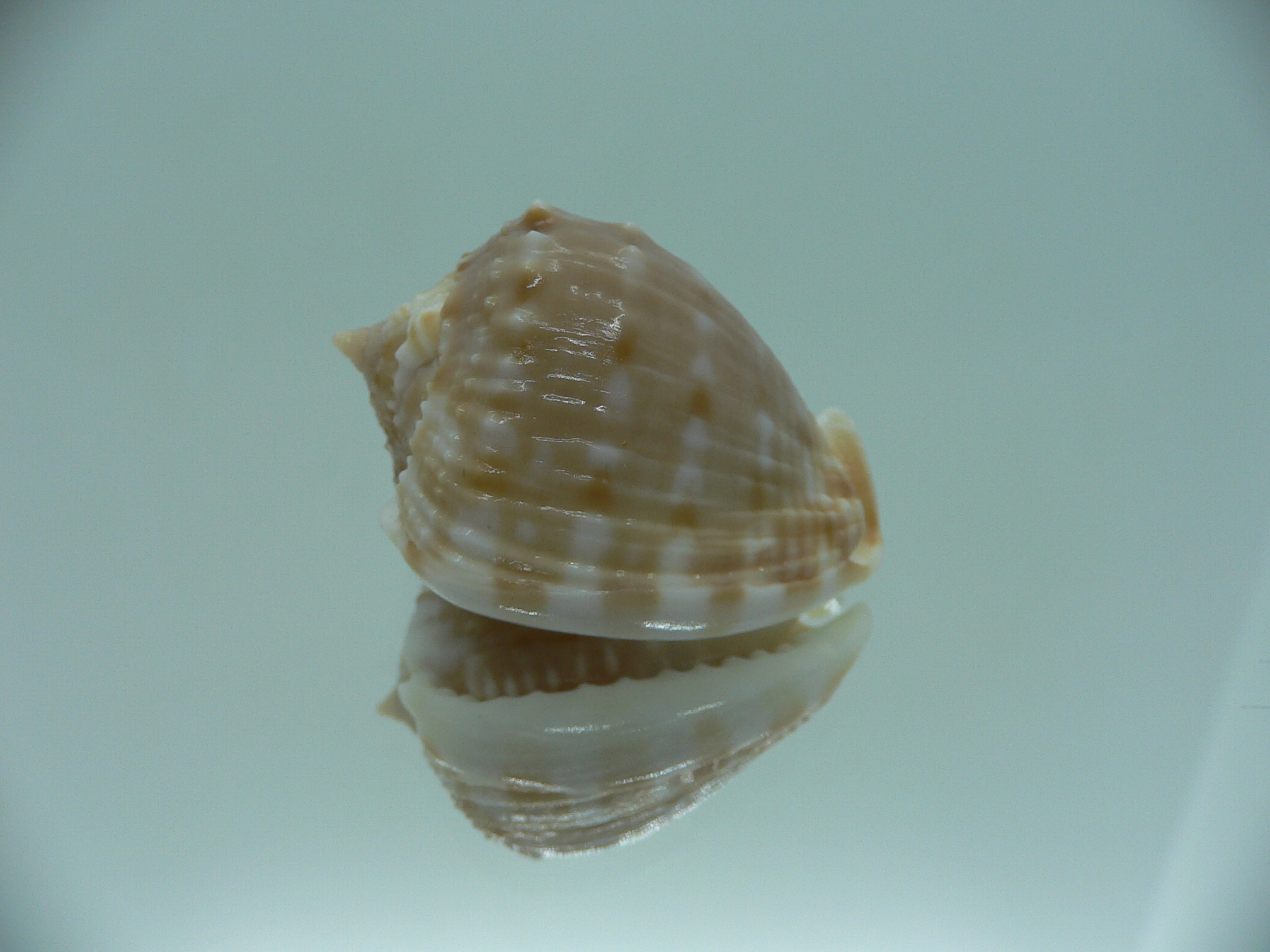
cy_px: 476
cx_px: 635
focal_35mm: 35
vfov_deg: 40.7
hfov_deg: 52.6
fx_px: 1284
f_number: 2.8
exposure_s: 1/60
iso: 80
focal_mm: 4.6
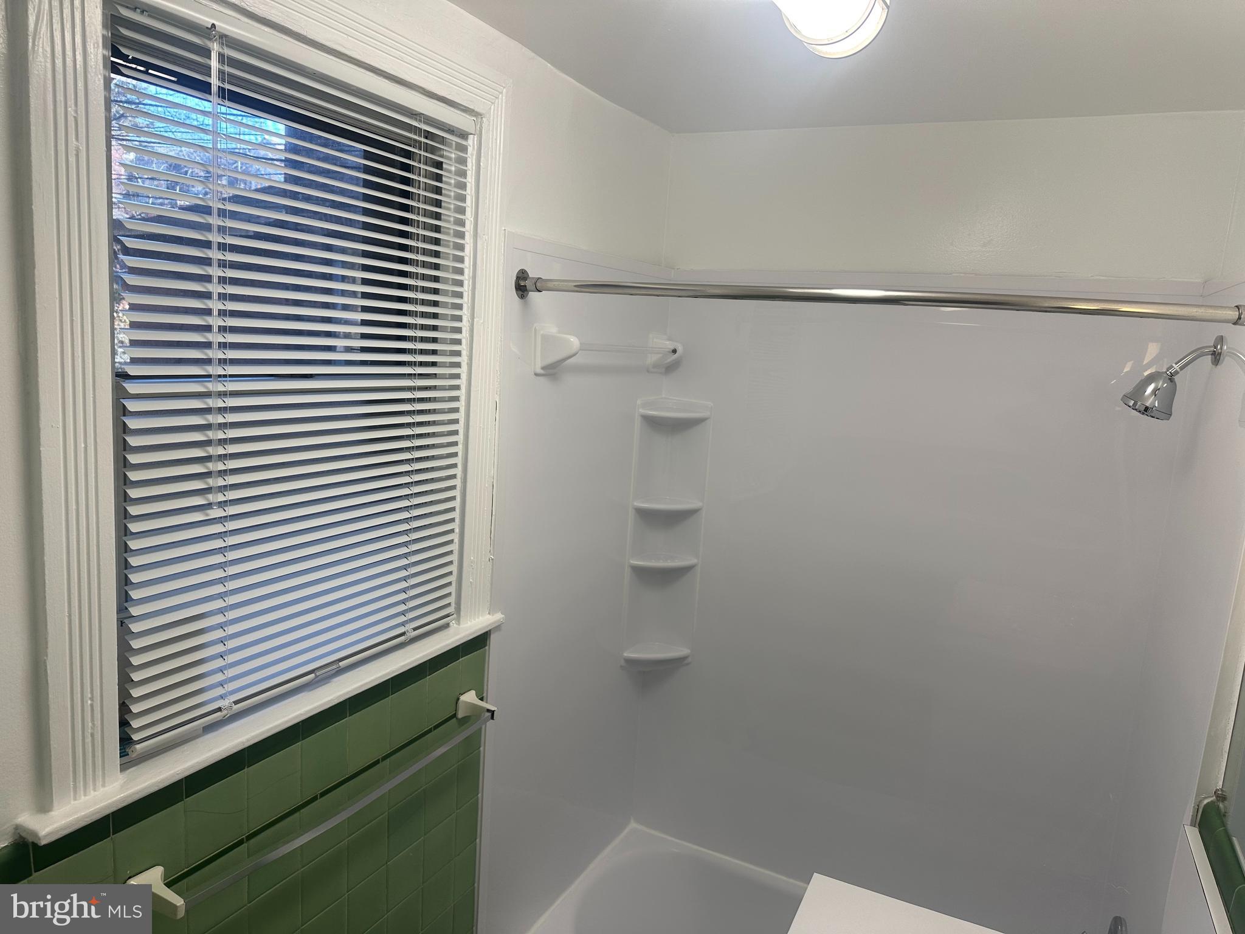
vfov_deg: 56.8
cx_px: 622
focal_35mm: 24
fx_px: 863
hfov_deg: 71.6
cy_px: 467
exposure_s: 1/120
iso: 64
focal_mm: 6.86
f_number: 1.78
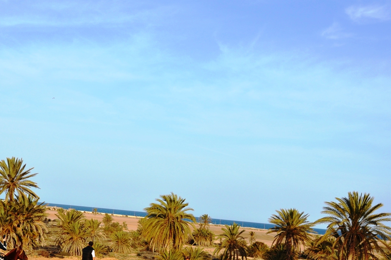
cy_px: 212
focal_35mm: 46
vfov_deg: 28.5
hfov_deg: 42.2
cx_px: 131
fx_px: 499
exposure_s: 1/320
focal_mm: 18
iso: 200
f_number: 8
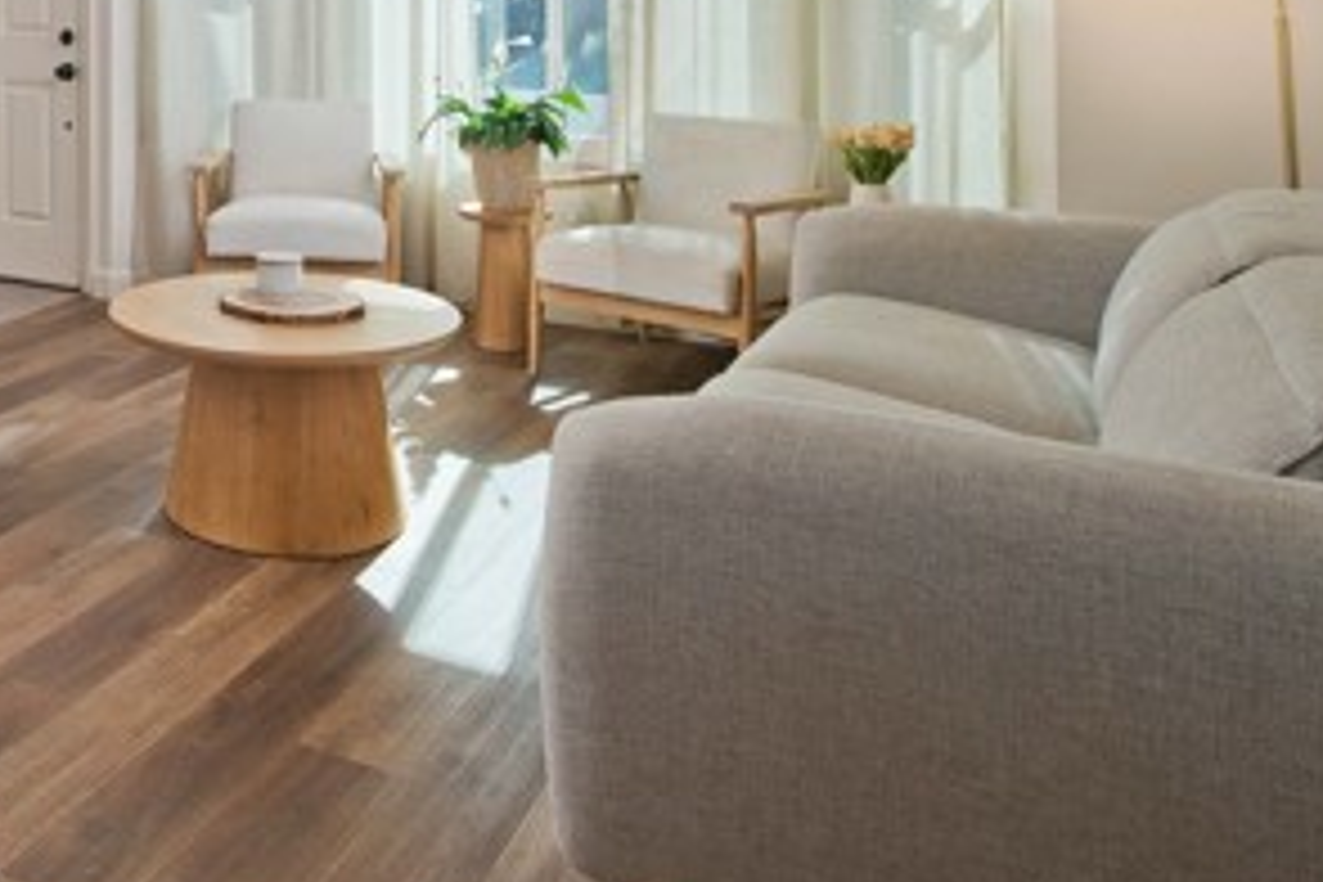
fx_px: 1360
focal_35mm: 37
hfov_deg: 45.2
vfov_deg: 32.4
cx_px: 50
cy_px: -43
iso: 400
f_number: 5.6
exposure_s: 1/60
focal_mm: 17
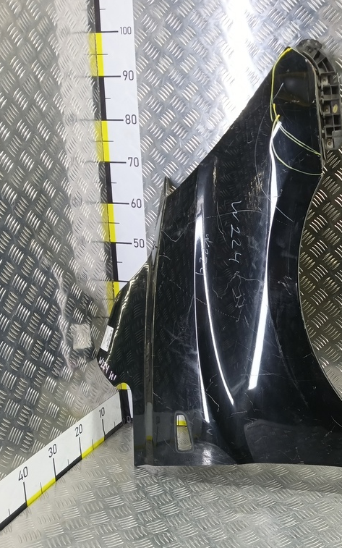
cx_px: 328
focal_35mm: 33
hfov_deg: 35.3
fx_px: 492
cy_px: 272
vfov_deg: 58.1
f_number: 1.6
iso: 166
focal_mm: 4.11
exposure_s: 1/33.3
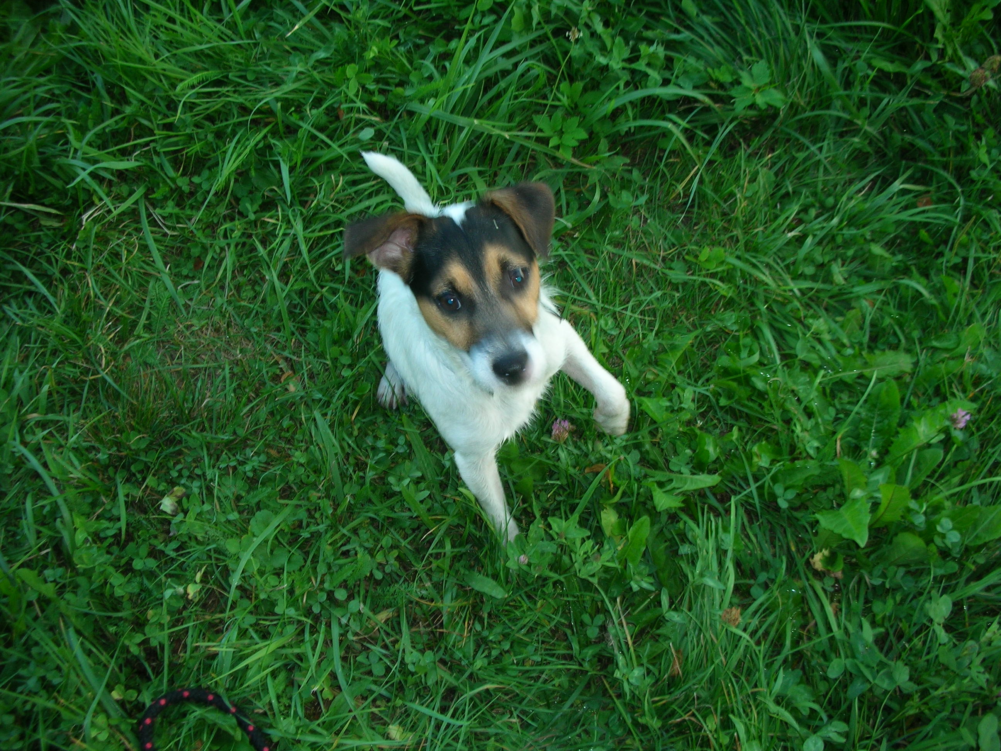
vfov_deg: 40.7
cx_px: 500
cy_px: 376
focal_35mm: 35
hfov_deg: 52.6
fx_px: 1012
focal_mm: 5.8
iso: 50
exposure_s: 1/30
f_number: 3
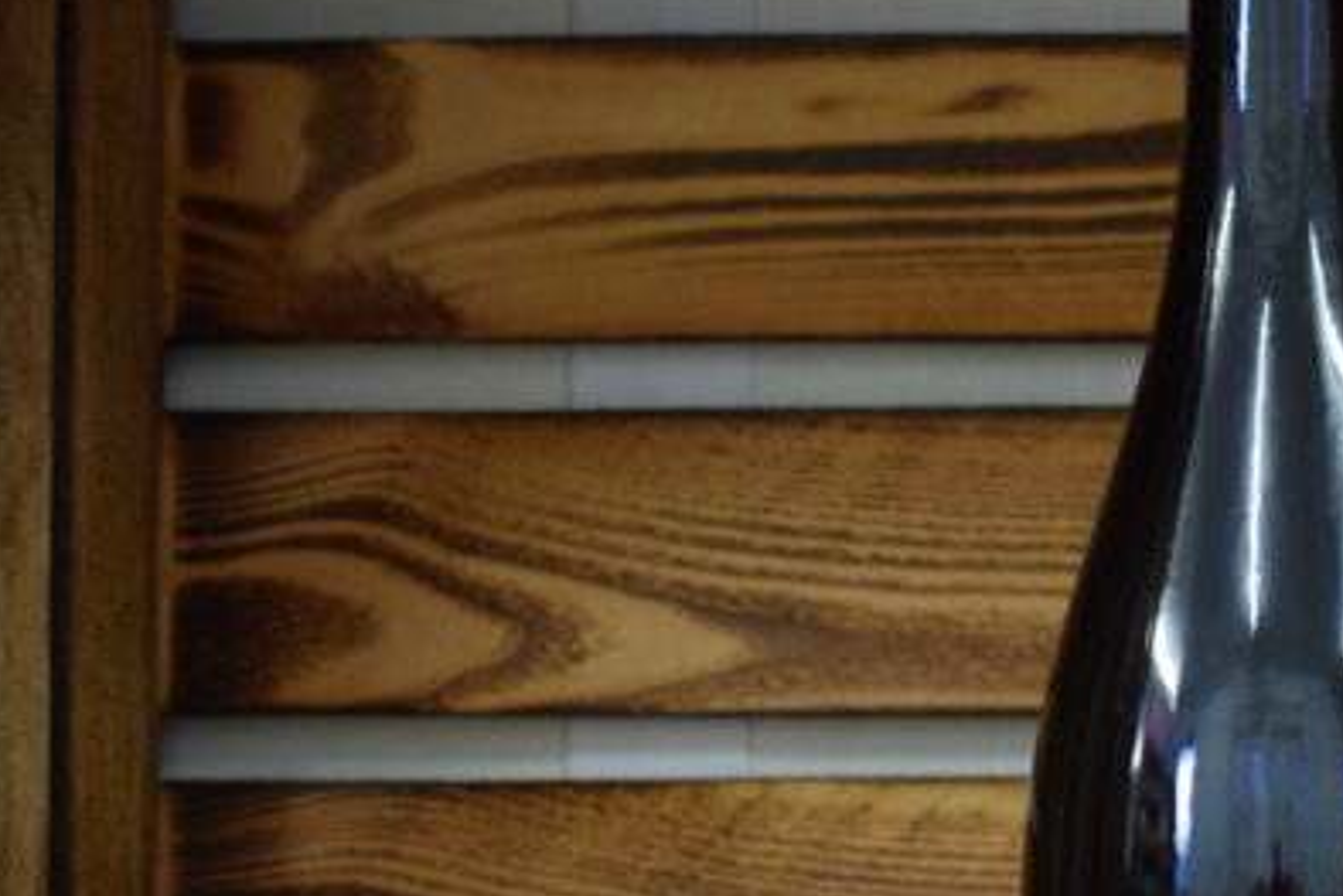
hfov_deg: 18.9
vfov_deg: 13.0
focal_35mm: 105
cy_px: 651
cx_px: 1309
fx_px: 3930
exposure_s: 1/60
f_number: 4
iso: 1600
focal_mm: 27
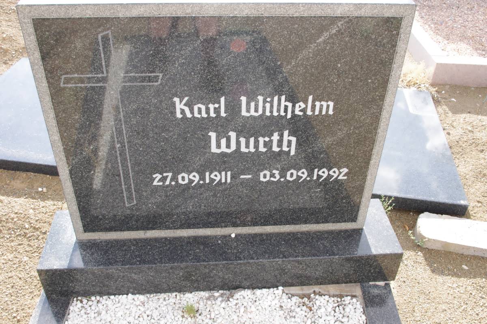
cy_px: 162
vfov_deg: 38.8
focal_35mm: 34
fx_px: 459
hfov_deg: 55.9
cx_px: 244
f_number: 11
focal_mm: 23.13
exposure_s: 1/125
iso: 800
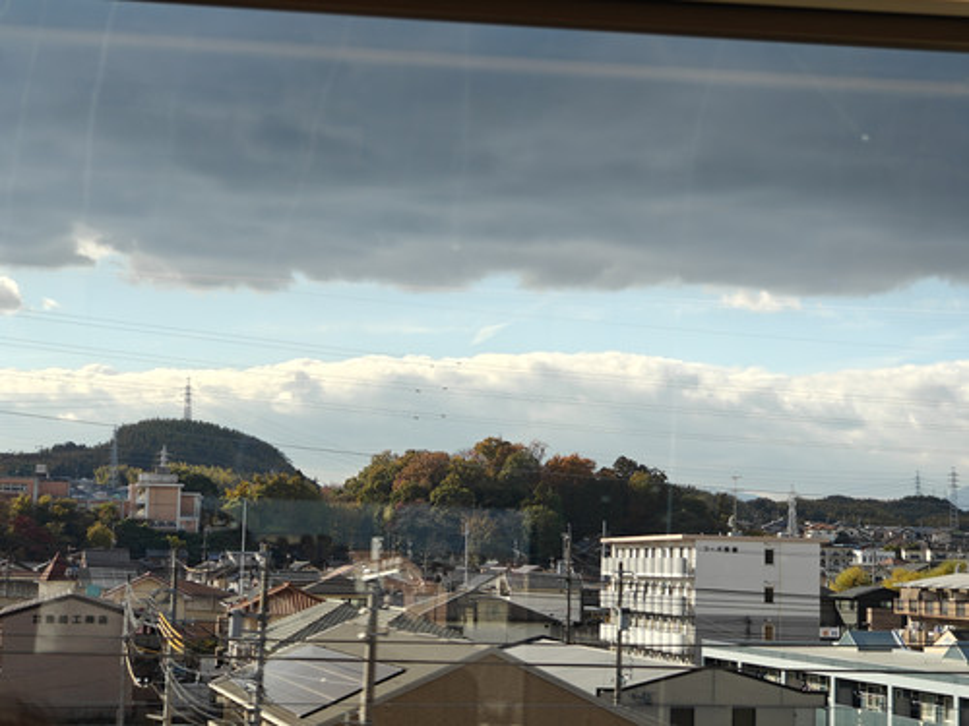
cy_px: 363
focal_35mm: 70
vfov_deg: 21.0
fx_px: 1959
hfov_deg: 27.8
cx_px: 484
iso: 64
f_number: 2.6
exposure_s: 1/200
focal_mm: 13.3
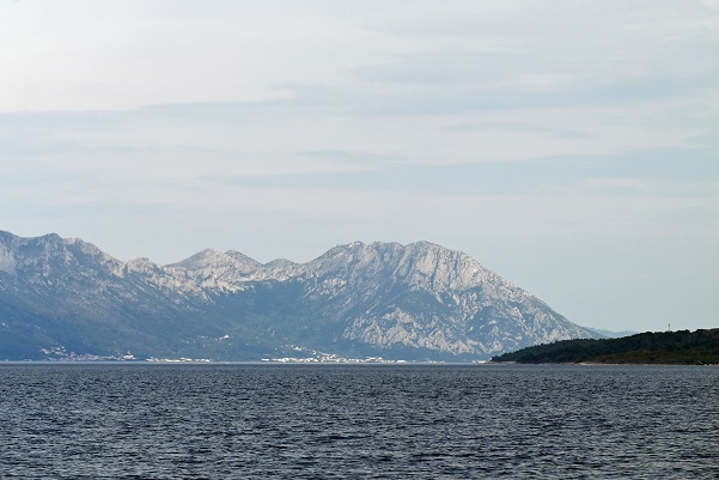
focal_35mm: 193
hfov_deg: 10.6
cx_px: 187
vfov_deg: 7.1
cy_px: 150
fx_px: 3855
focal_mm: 122
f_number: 7.1
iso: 100
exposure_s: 1/800
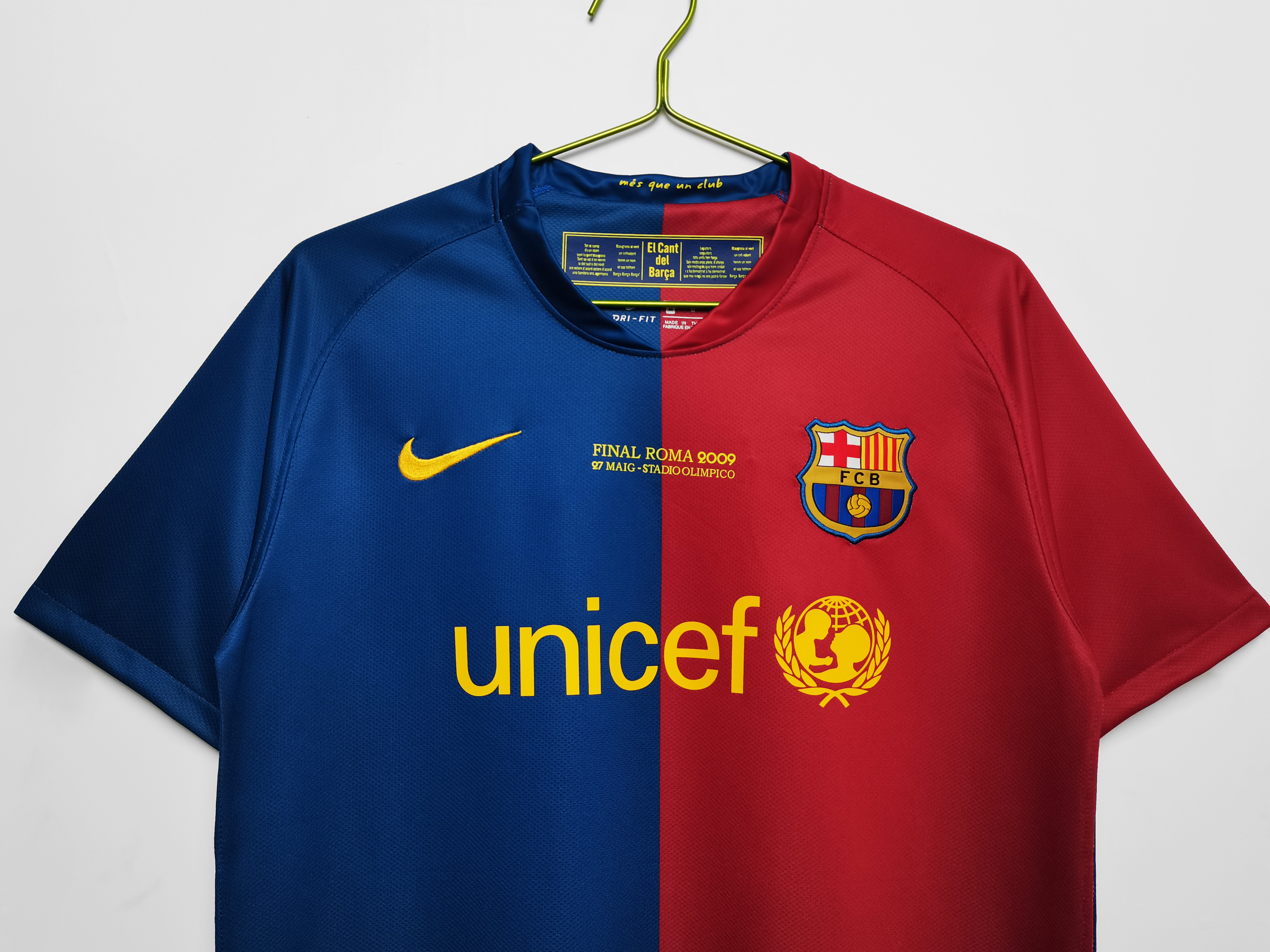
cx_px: 650
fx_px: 1064
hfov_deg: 61.7
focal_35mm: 29
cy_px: 479
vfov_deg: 48.2
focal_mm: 5.58
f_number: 1.8
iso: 64
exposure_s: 1/100
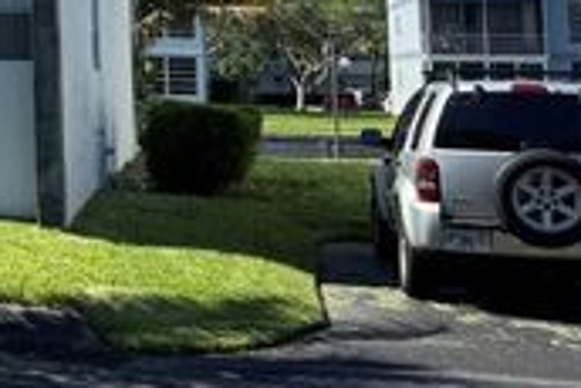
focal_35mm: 86
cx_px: -314
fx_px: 1389
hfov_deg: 20.1
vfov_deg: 15.2
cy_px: -113
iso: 80
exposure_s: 1/2415
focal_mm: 6.76
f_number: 1.78
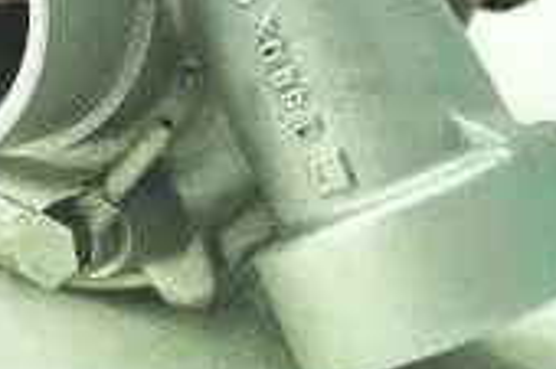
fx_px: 1960
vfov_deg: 10.4
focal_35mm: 127
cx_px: 5
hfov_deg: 15.9
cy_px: -194
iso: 125
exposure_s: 1/160
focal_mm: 24
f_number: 4
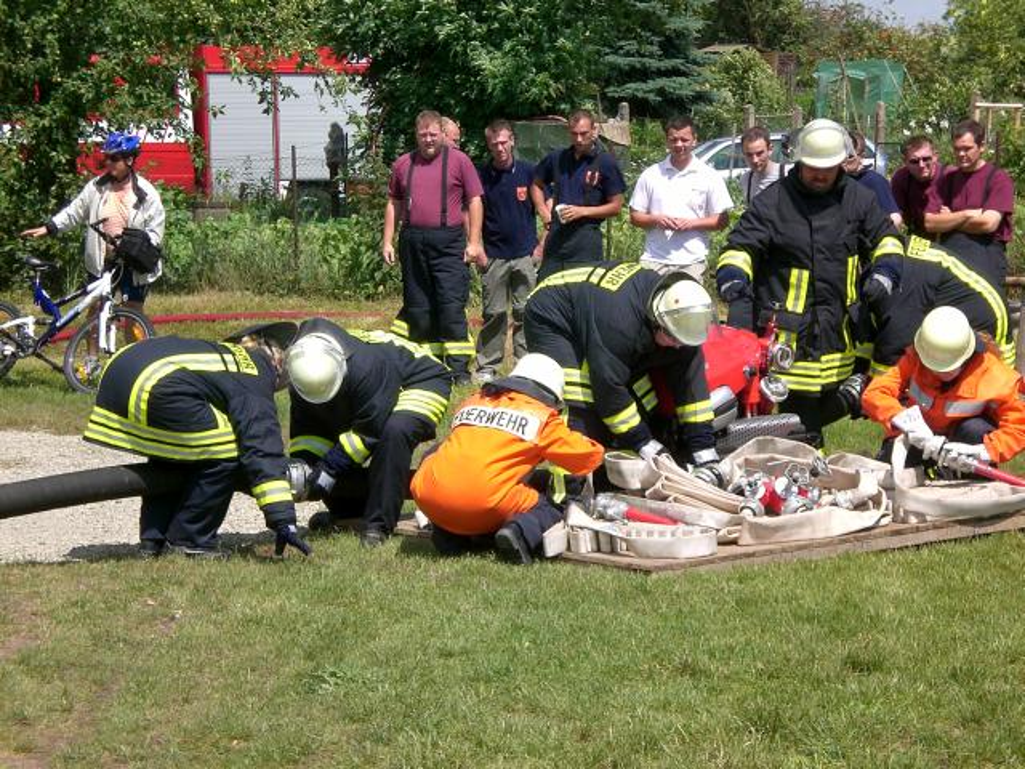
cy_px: 384
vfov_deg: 13.0
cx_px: 512
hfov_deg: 17.3
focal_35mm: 114
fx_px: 3376
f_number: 5.9
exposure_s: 1/320
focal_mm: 18.9
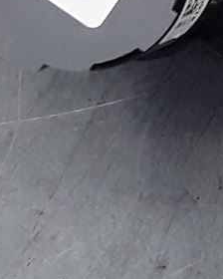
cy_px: -284
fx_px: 1650
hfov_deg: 6.9
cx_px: 695
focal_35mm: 200
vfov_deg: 9.1
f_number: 1.9
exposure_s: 1/148
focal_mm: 2.91
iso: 100
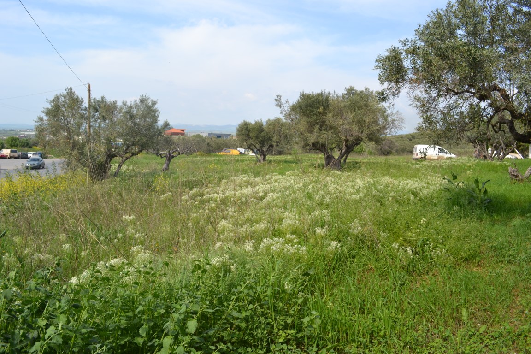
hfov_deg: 67.4
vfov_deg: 47.9
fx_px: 398
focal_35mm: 27
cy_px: 177
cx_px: 266
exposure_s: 1/200
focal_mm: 18
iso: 100
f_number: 7.1
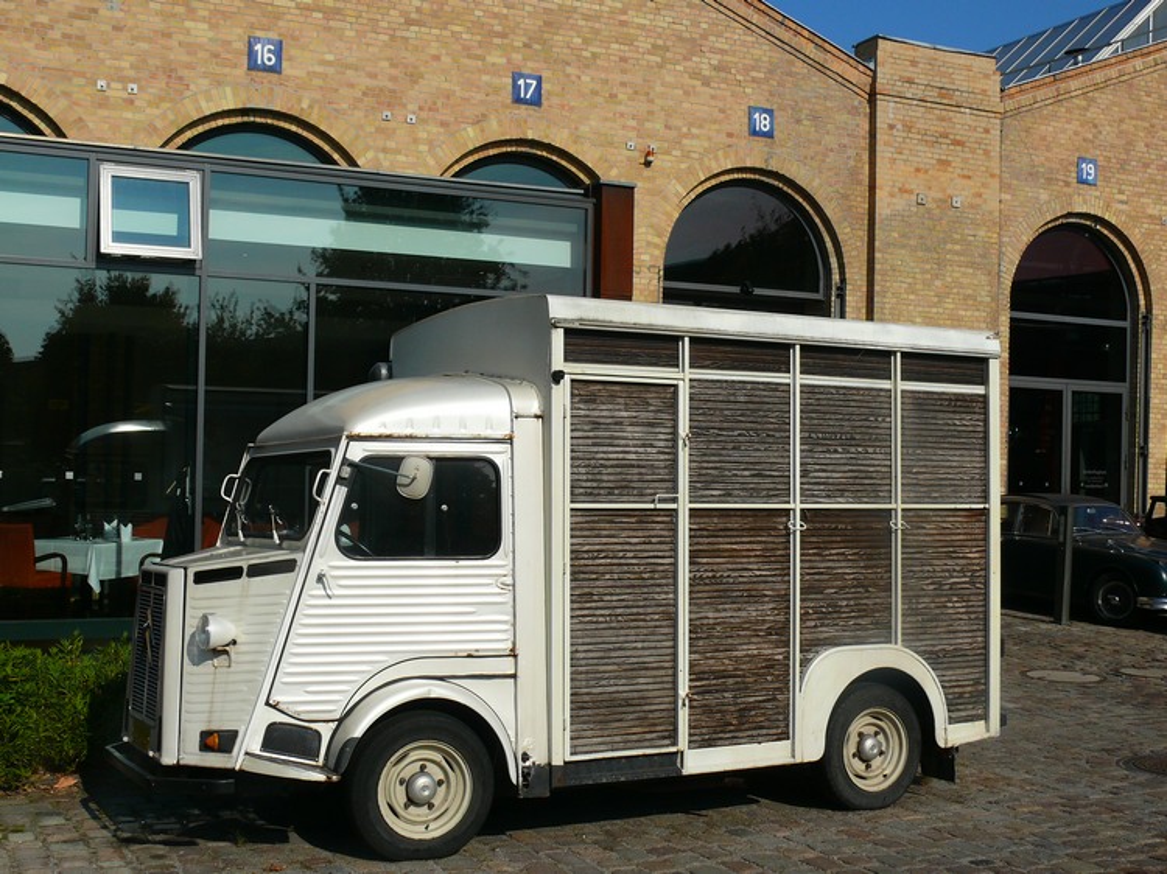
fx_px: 1449
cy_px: 437
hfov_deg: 43.9
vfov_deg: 33.6
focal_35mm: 43
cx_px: 584
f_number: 5.6
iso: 100
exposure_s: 1/320
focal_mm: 8.7
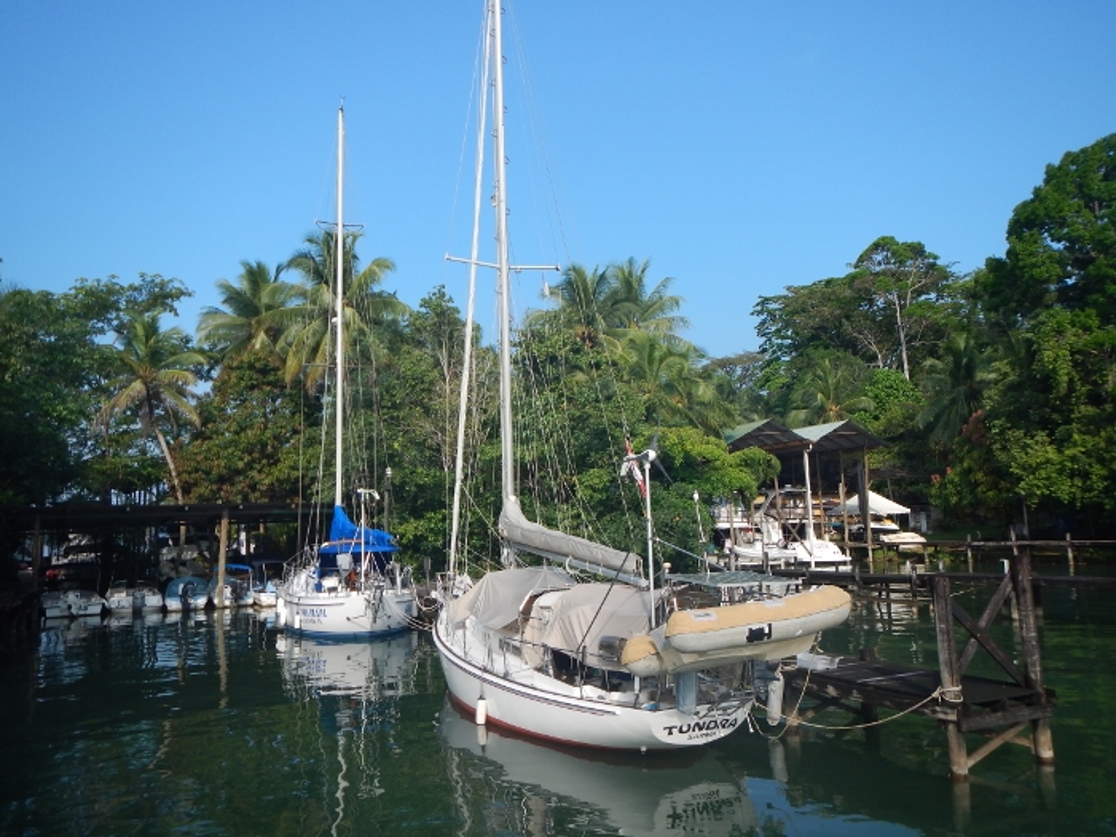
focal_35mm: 28
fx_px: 903
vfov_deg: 49.7
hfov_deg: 63.4
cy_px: 418
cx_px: 558
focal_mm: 5
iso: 125
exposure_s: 1/800
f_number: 3.9
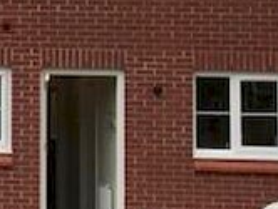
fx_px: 949
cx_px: -219
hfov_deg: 14.6
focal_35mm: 118
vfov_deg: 12.6
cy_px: 58
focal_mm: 3.99
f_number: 1.8
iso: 20
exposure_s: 1/591
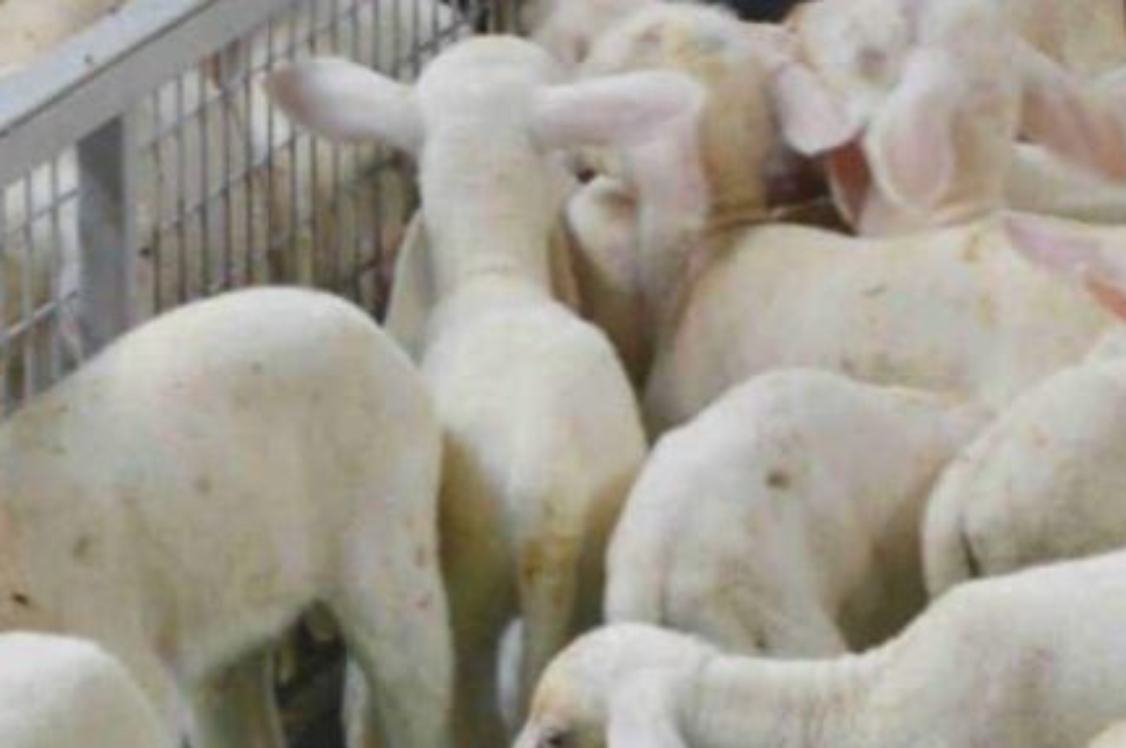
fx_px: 9997
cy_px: -463
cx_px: 1011
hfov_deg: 6.4
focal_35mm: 320
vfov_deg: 4.3
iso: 400
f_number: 5.3
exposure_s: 1/60
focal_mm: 48
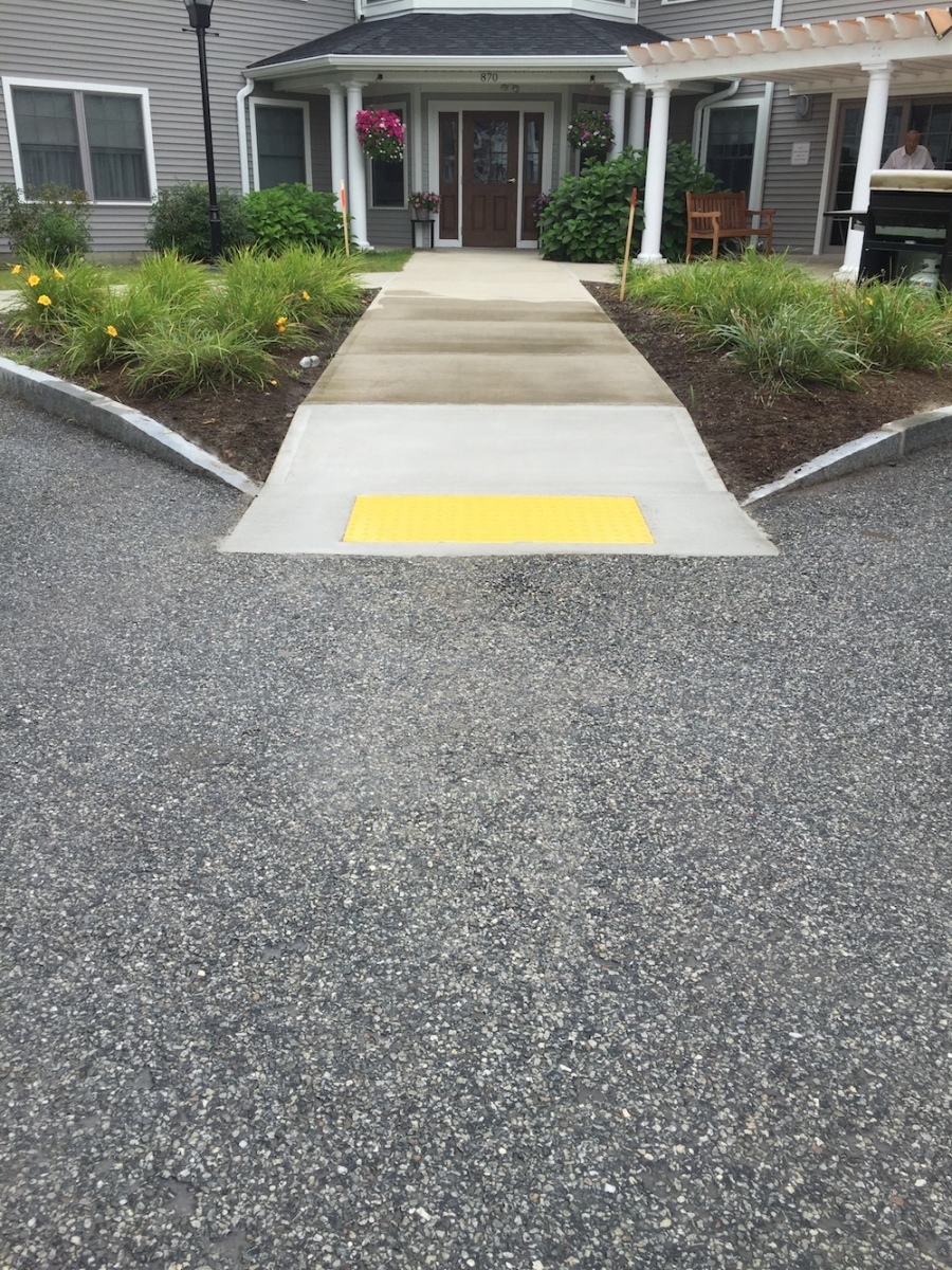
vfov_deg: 61.7
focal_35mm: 29
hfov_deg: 48.2
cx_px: 476
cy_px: 635
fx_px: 1063
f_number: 2.2
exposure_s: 1/682
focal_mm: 4.15
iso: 32
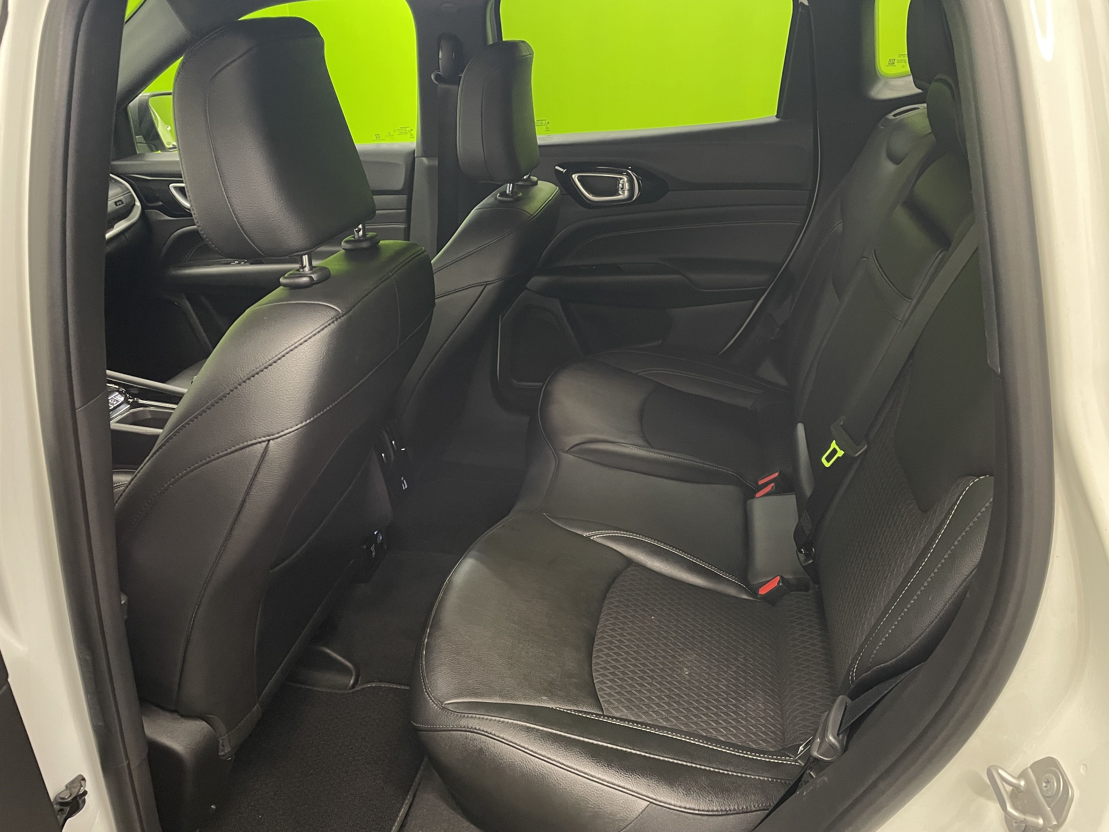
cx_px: 554
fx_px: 833
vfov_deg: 53.1
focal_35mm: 26
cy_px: 416
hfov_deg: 67.3
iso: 250
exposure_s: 1/50
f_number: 1.6
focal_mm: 4.2
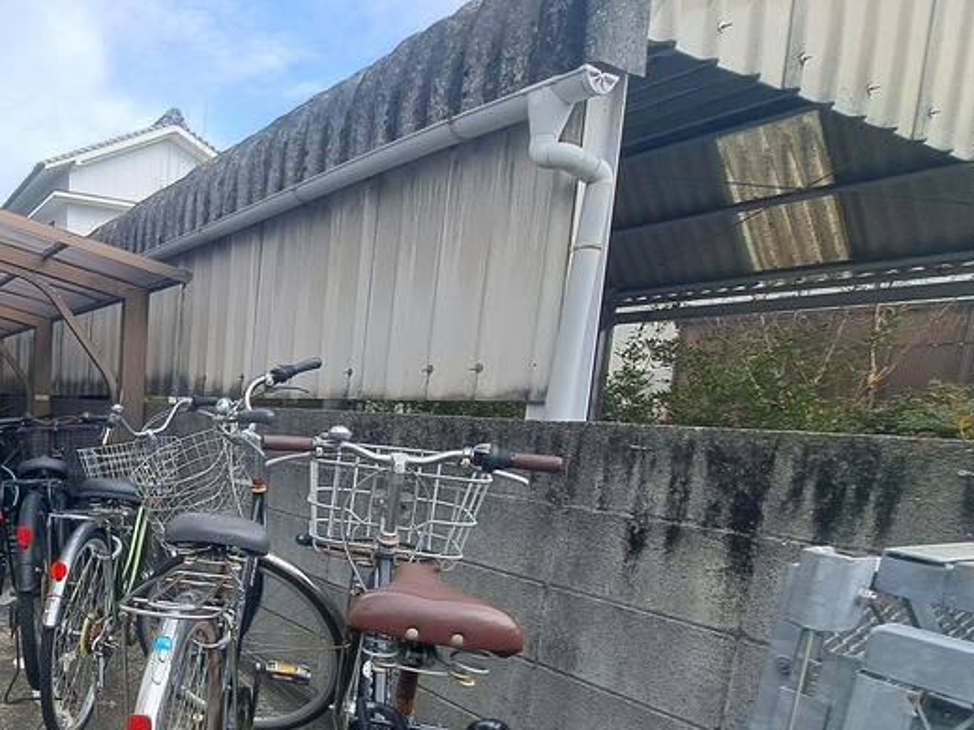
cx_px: 103
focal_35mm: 24
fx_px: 675
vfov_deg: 55.6
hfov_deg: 60.9
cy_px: 490
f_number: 2.2
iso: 50
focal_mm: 1.74
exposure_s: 1/588
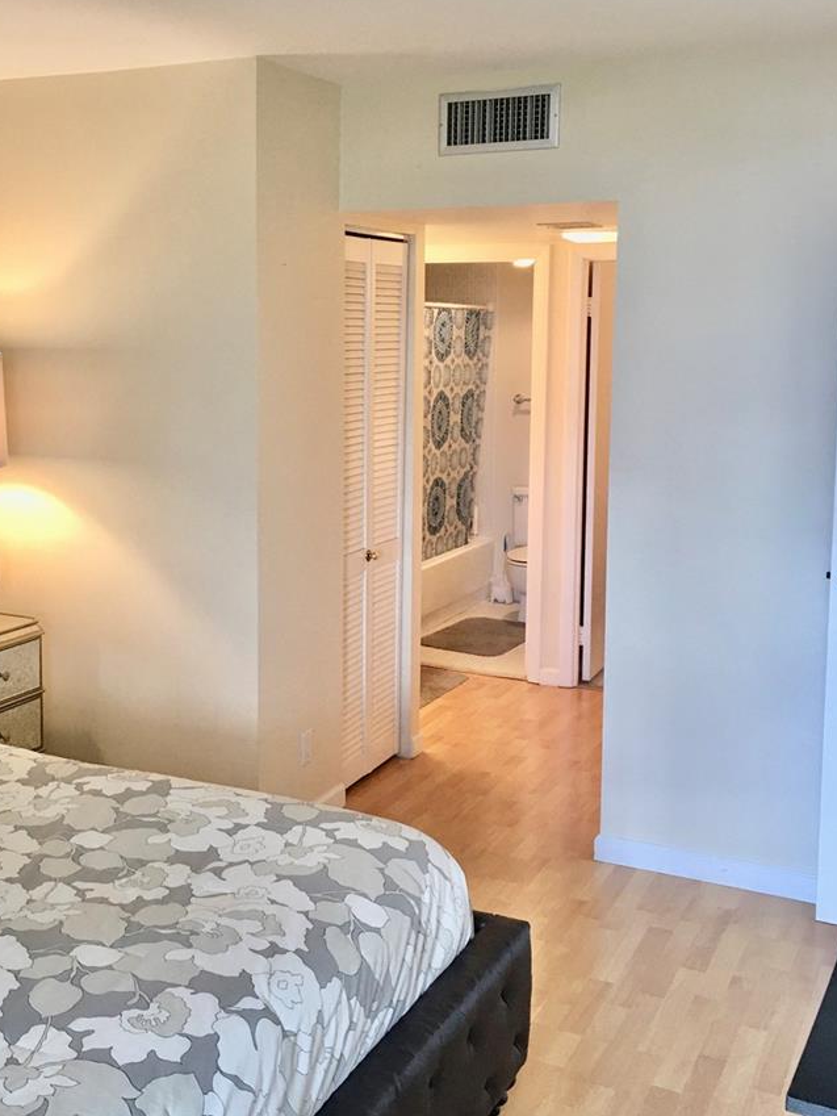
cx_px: 279
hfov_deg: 34.8
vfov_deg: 45.7
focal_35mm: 41
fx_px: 1321
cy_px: 497
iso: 32
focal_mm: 4.15
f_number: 2.2
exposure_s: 1/15
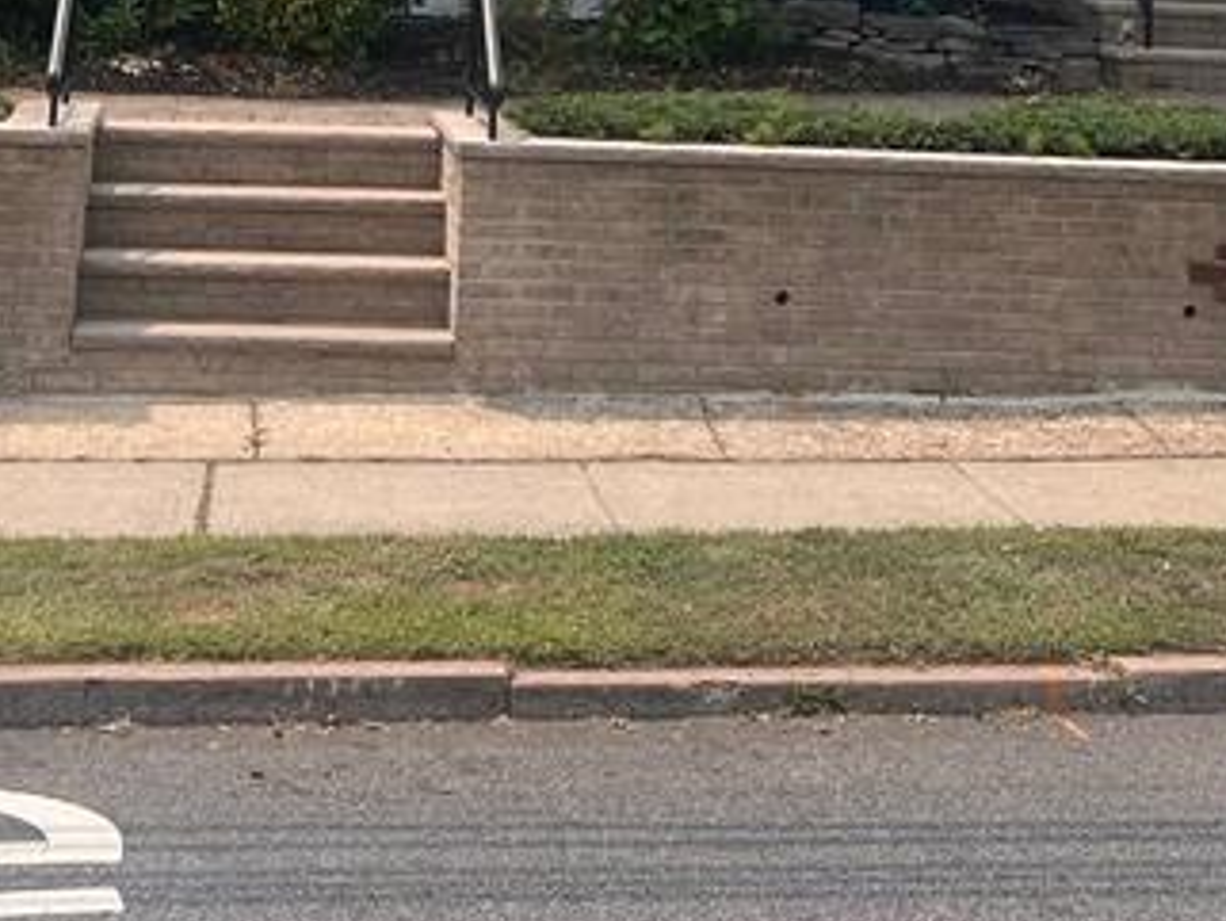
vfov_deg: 16.1
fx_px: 2941
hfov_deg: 23.5
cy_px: -520
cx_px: 542
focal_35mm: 83
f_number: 1.5
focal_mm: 5.7
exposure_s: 1/4630
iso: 50
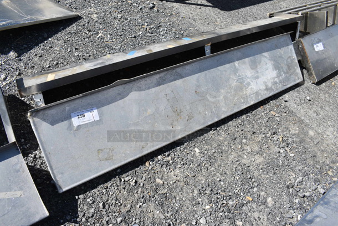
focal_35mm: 27
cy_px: 113
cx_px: 169
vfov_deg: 48.0
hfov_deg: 67.3
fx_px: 254
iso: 100
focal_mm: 18
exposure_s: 1/250
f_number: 8
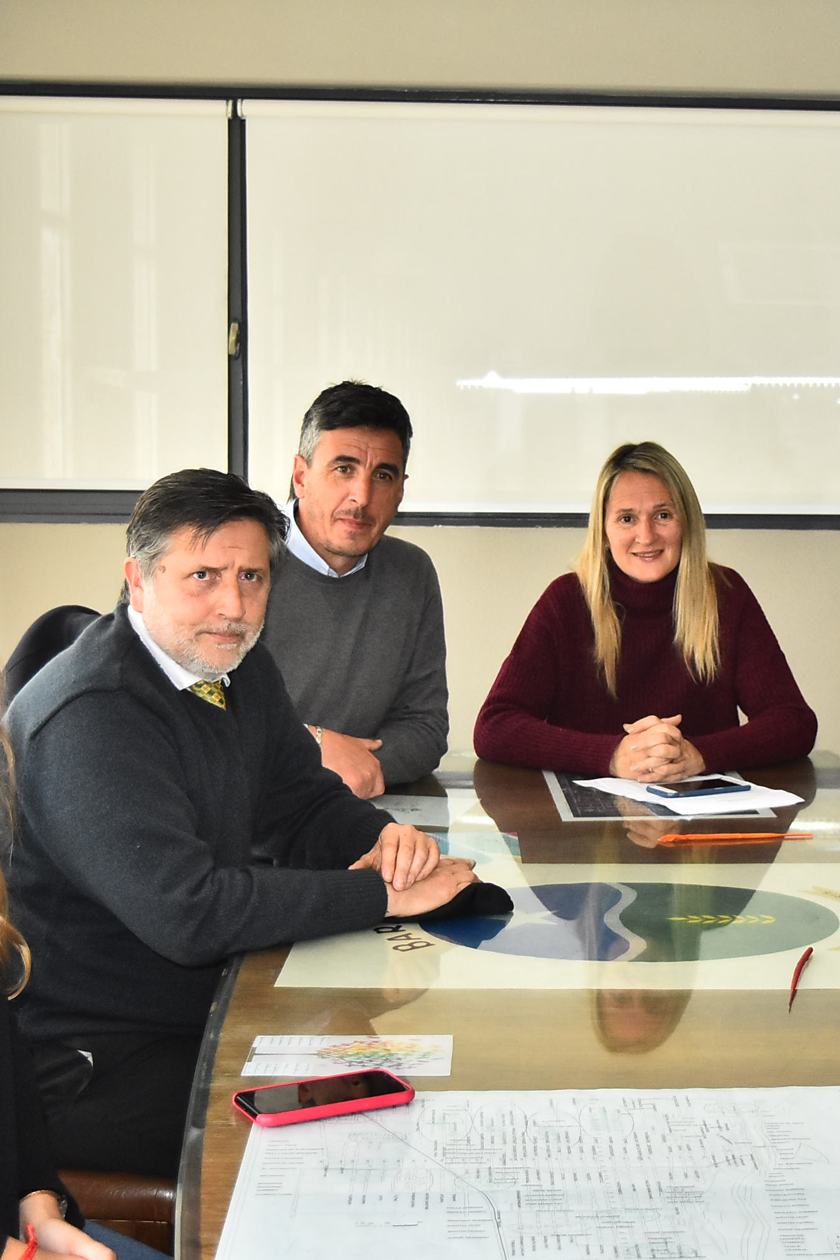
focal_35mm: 61
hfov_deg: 22.2
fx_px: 2126
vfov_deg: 33.0
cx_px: 625
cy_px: 631
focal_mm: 27
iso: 1600
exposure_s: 1/160
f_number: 4
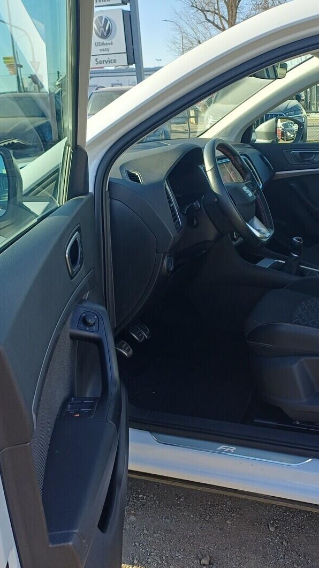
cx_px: 209
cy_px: 281
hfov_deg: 31.8
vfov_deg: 54.0
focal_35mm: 37
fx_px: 557
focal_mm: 4.65
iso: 50
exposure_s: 1/242
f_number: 1.8
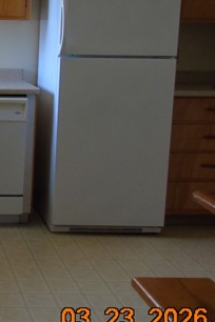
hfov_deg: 19.3
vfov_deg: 31.7
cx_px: -91
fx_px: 564
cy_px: 118
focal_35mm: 63
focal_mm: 5.2
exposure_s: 1/40
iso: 200
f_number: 3.6
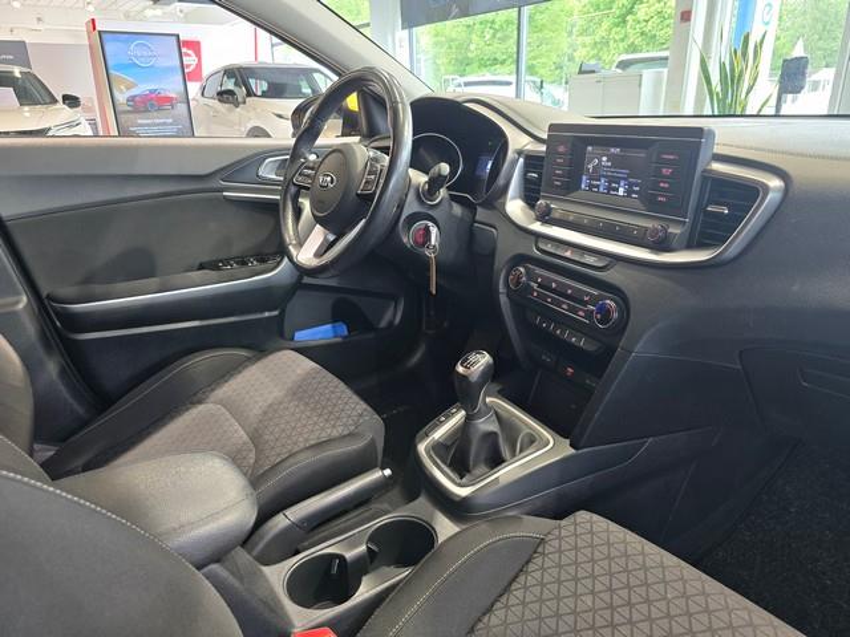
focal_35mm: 23
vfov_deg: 58.9
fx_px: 565
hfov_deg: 73.9
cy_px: 318
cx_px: 425
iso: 320
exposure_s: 1/100
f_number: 1.7
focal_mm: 6.3
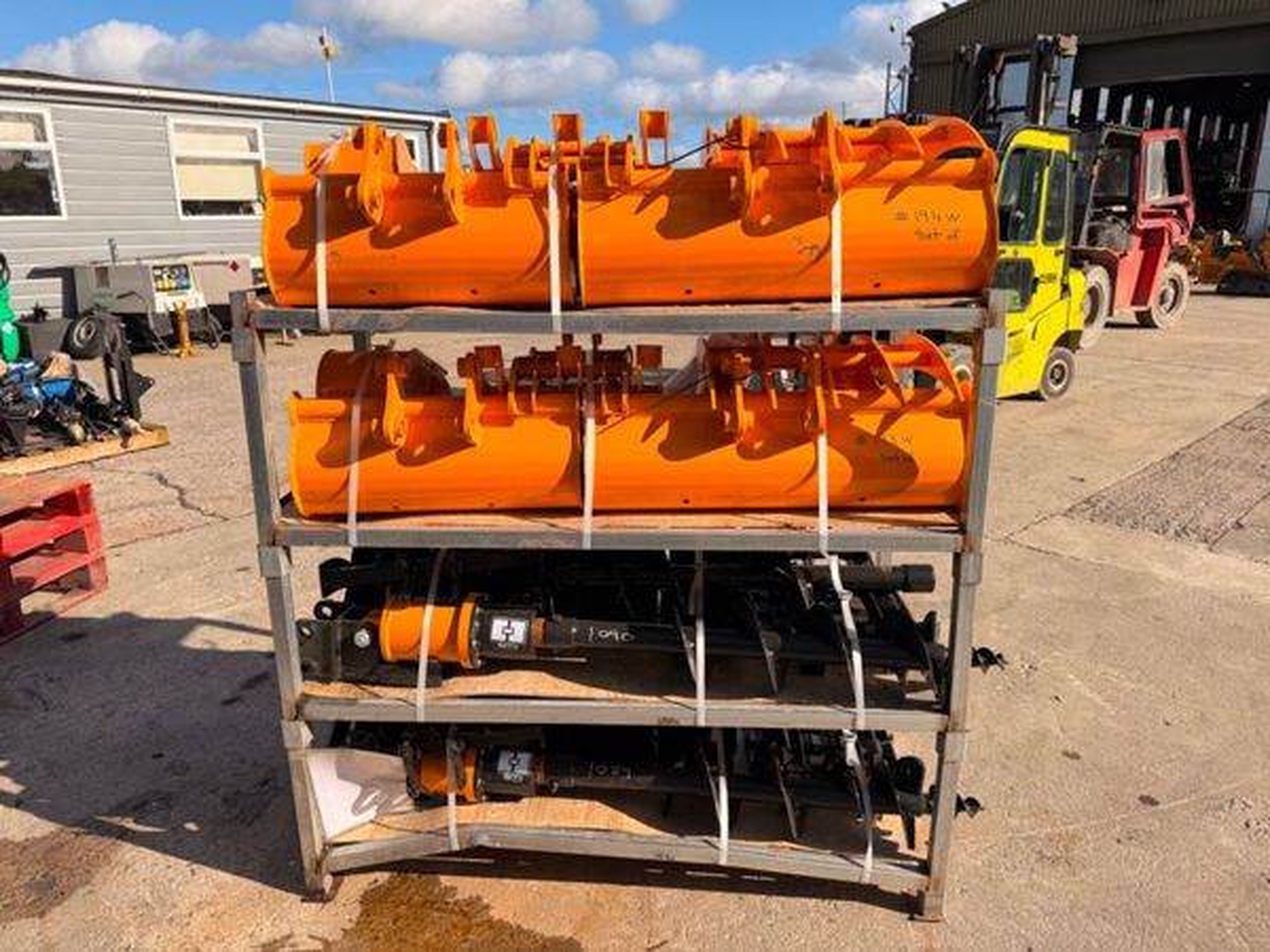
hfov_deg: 71.6
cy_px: 476
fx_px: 881
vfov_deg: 56.8
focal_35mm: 24
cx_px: 635
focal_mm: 6.76
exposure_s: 1/3953
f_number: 1.78
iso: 80
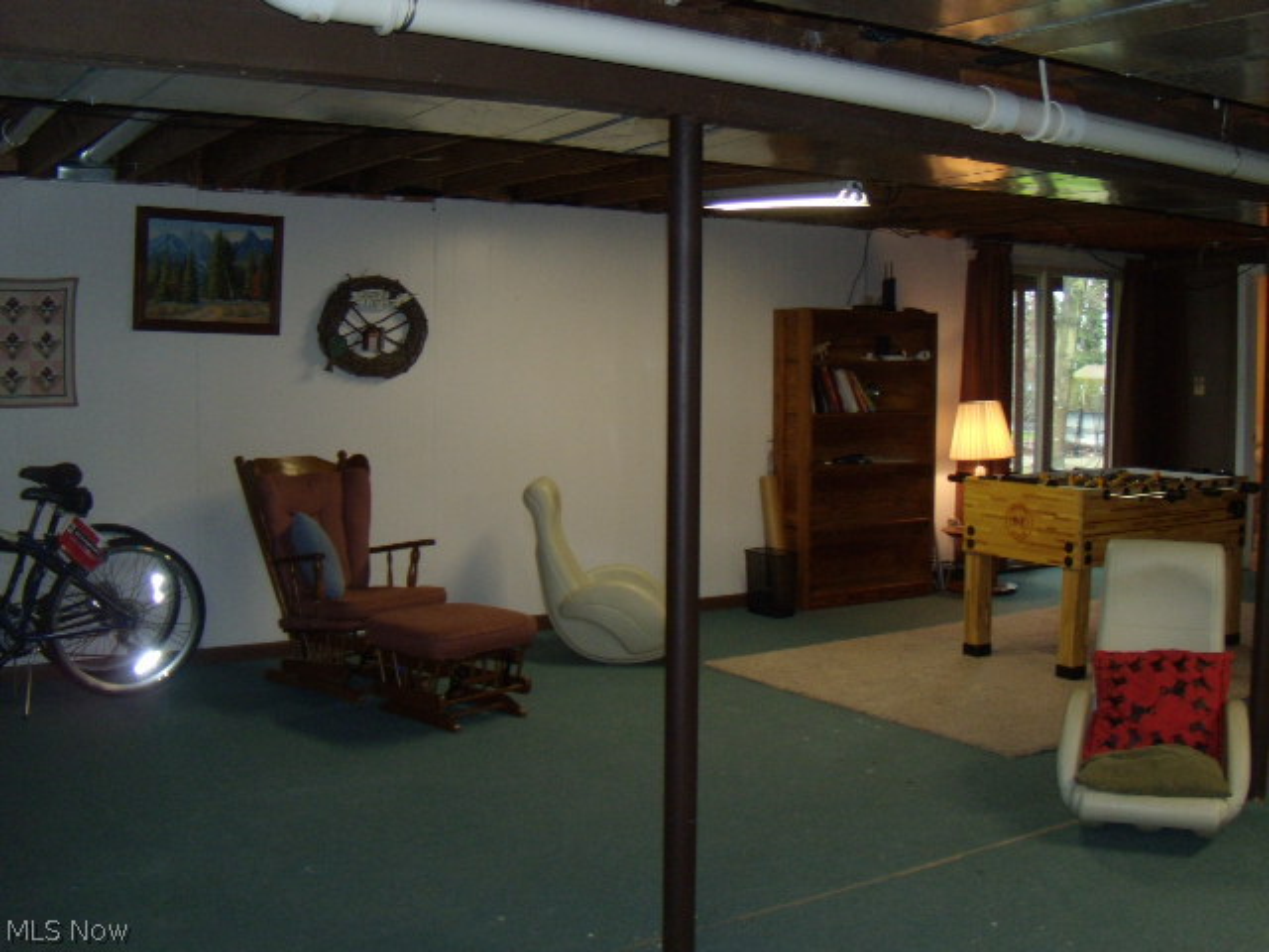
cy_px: 476
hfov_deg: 51.4
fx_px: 1320
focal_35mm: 36
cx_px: 634
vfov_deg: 39.7
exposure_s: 1/30
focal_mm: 6.4
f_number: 3.6
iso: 250
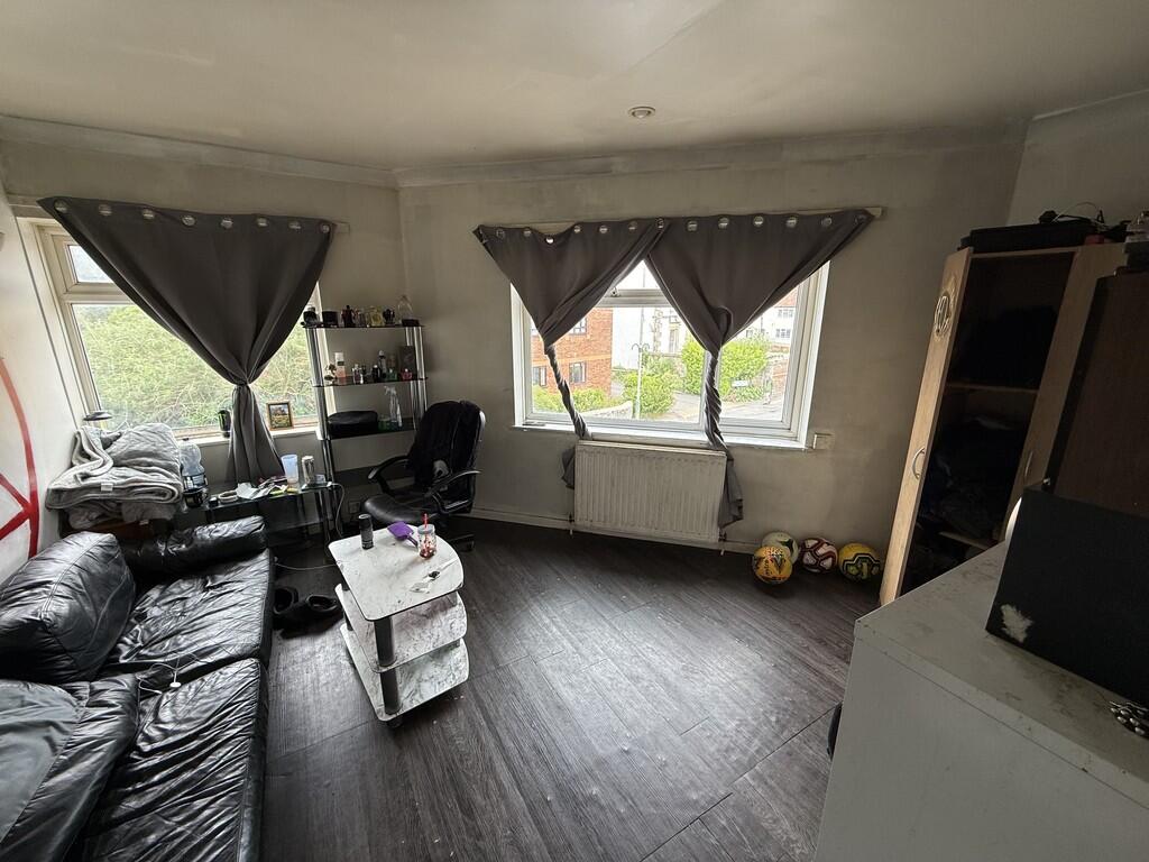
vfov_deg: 85.7
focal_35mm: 14
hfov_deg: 102.1
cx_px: 574
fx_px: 465
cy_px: 431
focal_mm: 2.22
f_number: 2.2
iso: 80
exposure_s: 1/99
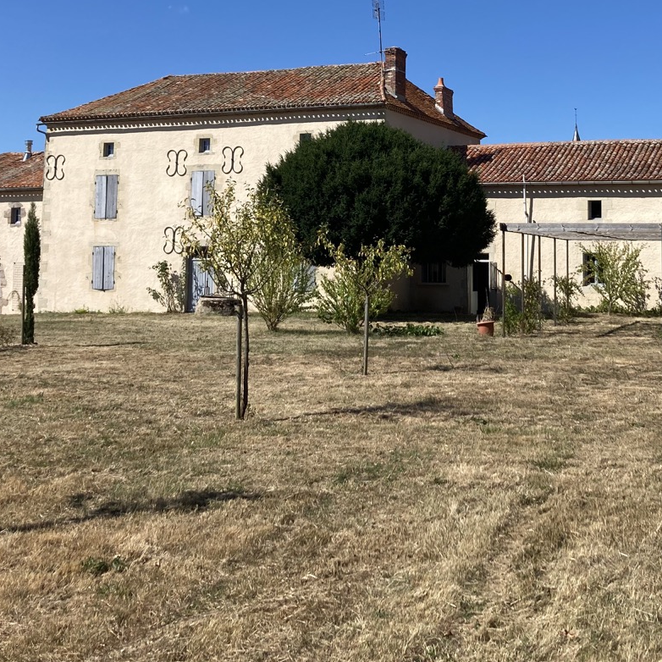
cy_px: 171
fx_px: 1103
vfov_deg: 32.8
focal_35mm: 51
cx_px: 428
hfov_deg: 33.2
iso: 25
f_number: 1.8
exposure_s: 1/2404
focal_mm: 3.99
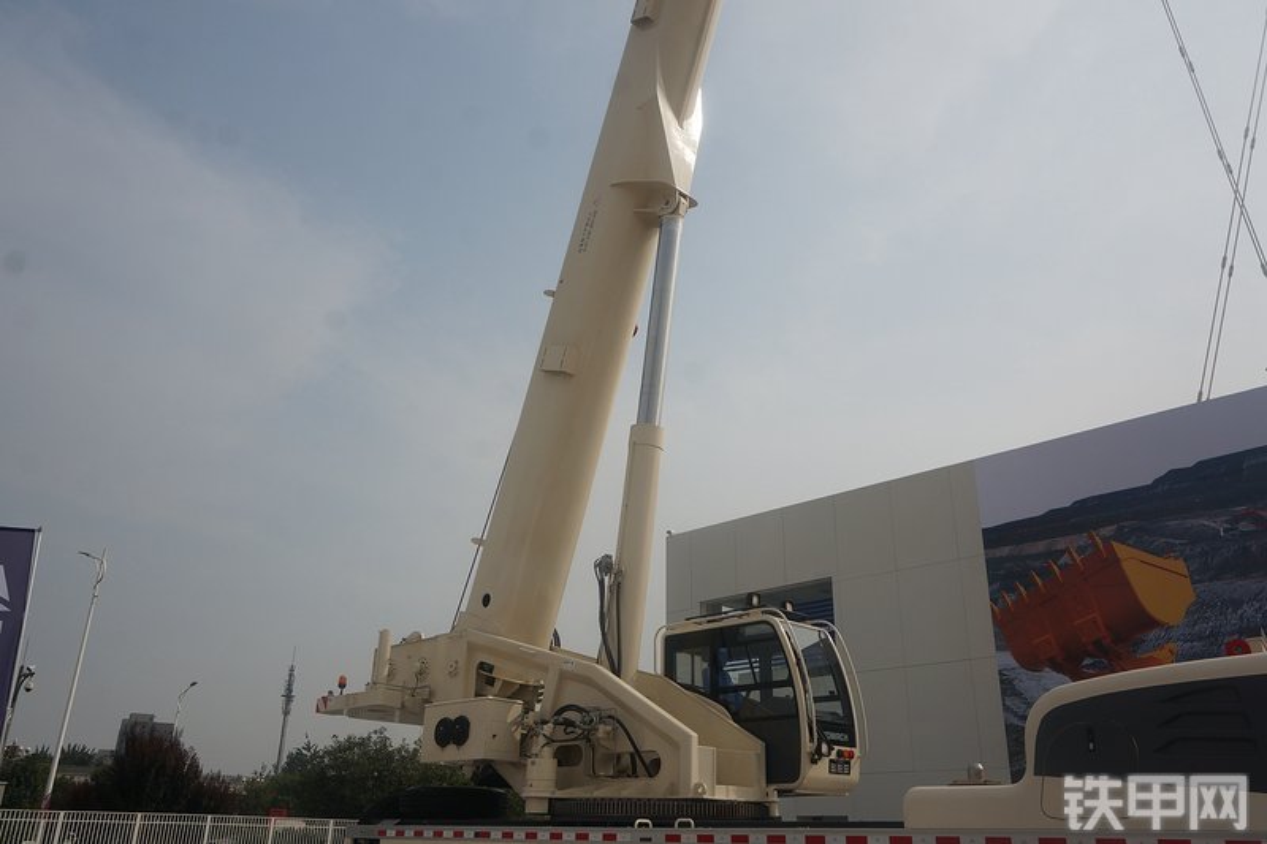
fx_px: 1003
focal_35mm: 28
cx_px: 634
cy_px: 422
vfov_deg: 45.7
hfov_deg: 64.6
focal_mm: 19
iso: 100
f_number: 9
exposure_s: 1/400
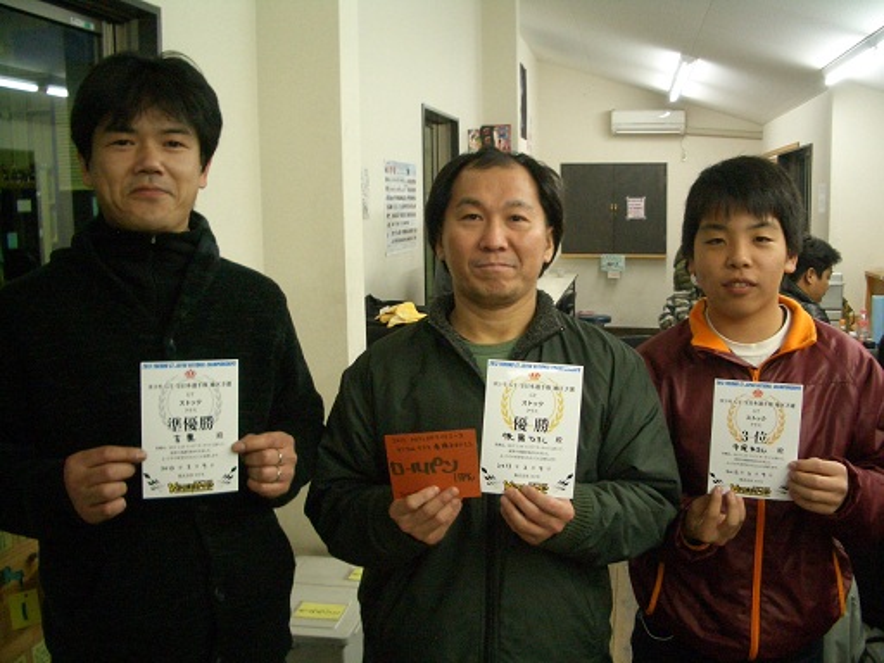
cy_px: 332
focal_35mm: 35
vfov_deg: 40.7
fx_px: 894
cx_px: 442
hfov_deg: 52.6
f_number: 2.6
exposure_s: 1/40
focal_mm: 5.8
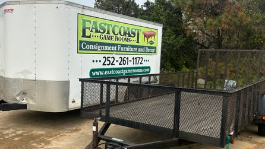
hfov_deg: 53.2
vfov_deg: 32.0
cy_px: 82
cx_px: 94
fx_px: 260
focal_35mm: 37
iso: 80
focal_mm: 6.86
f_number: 1.78
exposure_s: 1/524
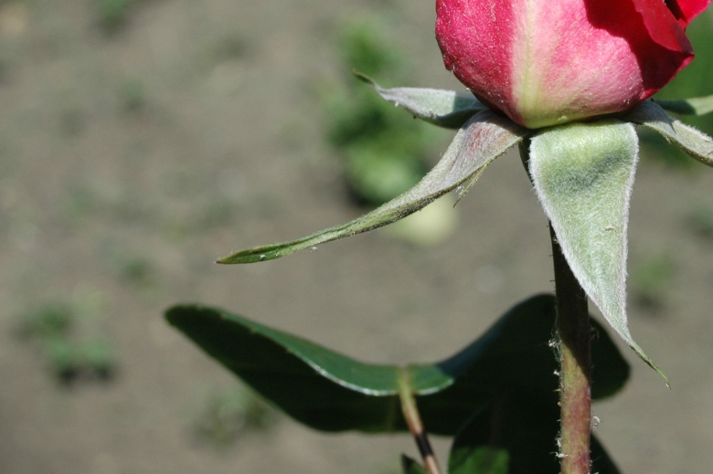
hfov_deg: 16.5
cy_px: 90
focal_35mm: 123
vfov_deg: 11.1
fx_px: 2434
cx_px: 576
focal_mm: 50
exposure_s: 1/500
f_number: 11
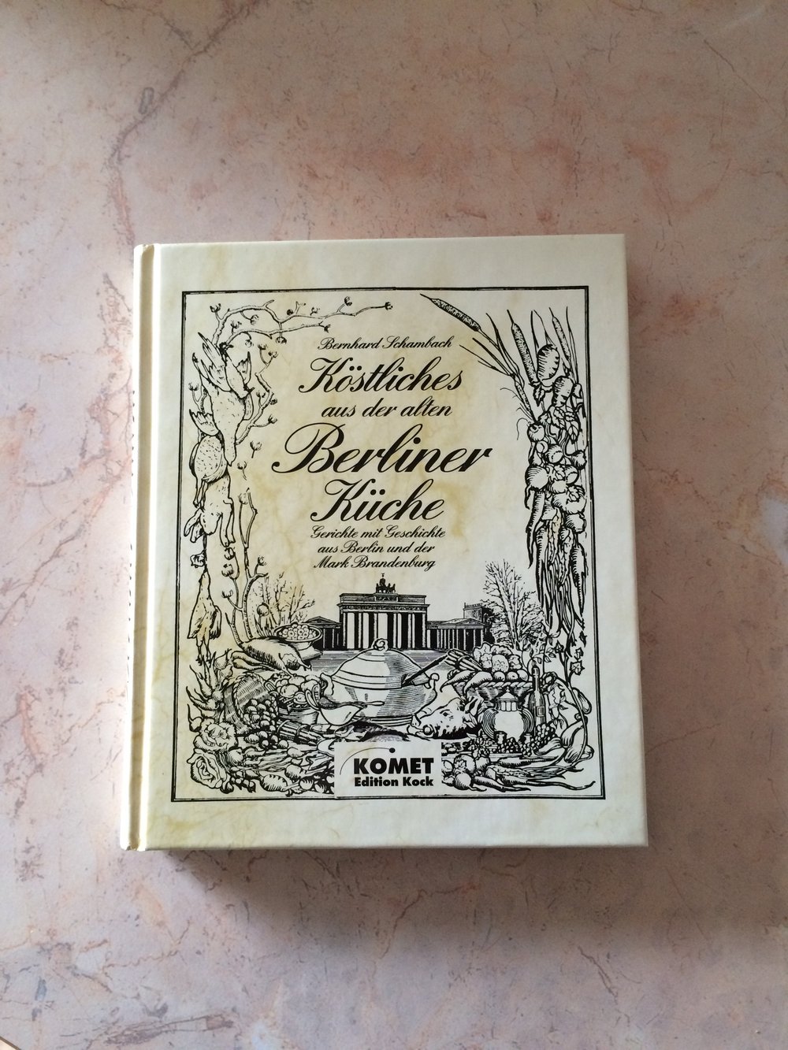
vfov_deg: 61.7
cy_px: 525
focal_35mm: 29
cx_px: 394
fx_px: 880
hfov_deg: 48.2
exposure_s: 1/33
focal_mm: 4.15
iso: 200
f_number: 2.2
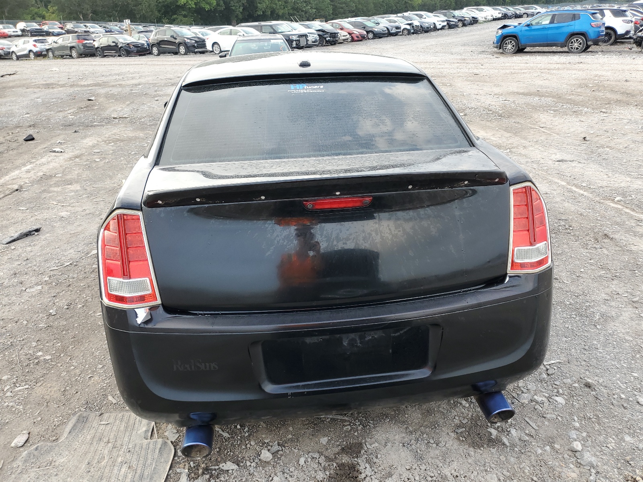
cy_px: 241
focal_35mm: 26
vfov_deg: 53.1
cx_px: 322
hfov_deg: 67.3
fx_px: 483
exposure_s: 1/400
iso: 50
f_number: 1.5
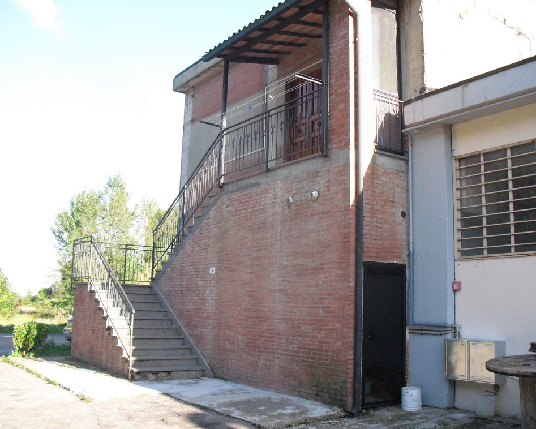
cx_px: 267
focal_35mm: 38
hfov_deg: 47.9
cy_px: 214
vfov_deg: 39.2
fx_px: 603
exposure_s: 1/125
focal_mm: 6.3
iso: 400
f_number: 7.8
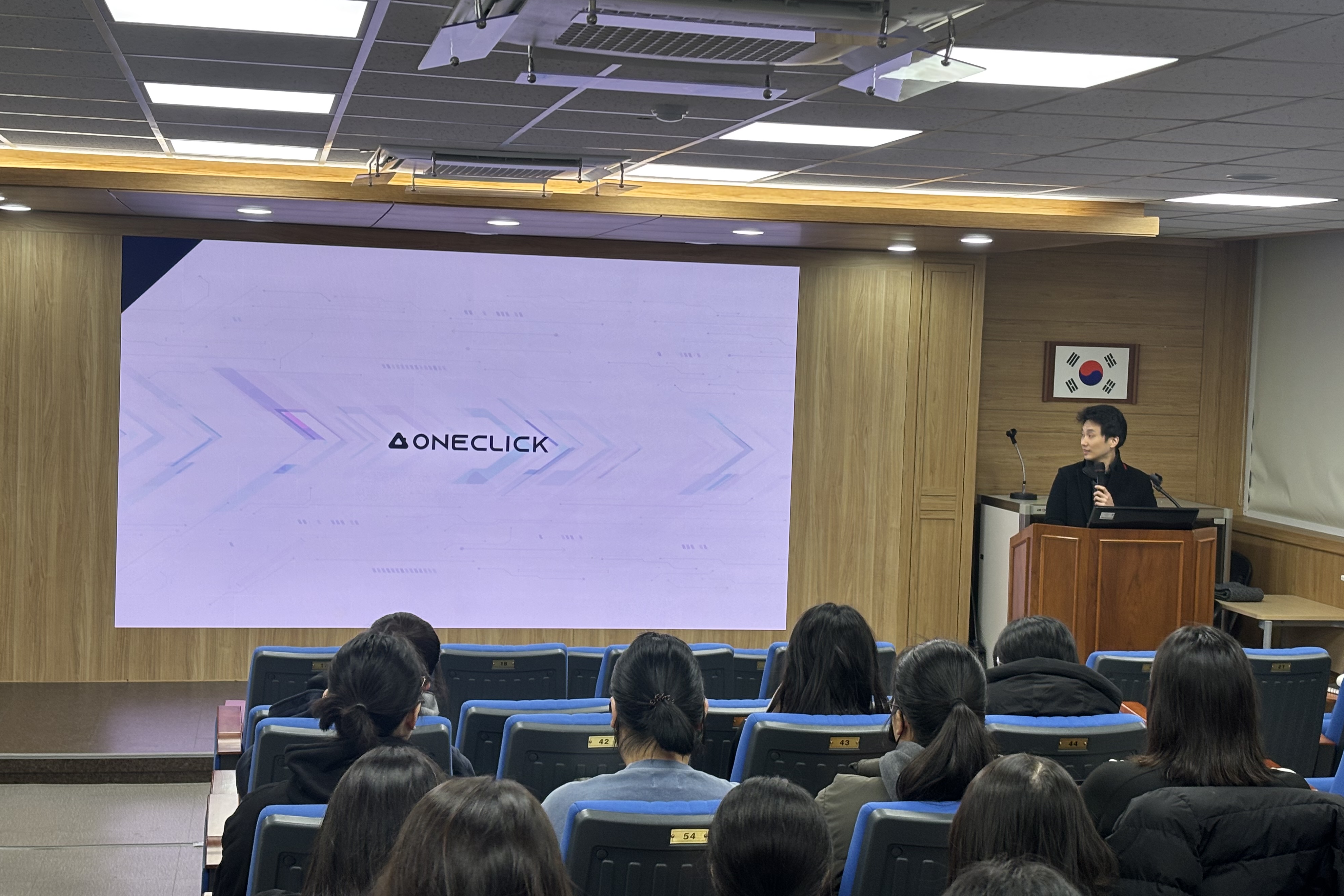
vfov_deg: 24.6
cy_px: 464
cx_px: 675
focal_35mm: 55
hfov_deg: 36.2
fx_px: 2053
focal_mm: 5.96
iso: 25
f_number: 1.6
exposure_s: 1/60
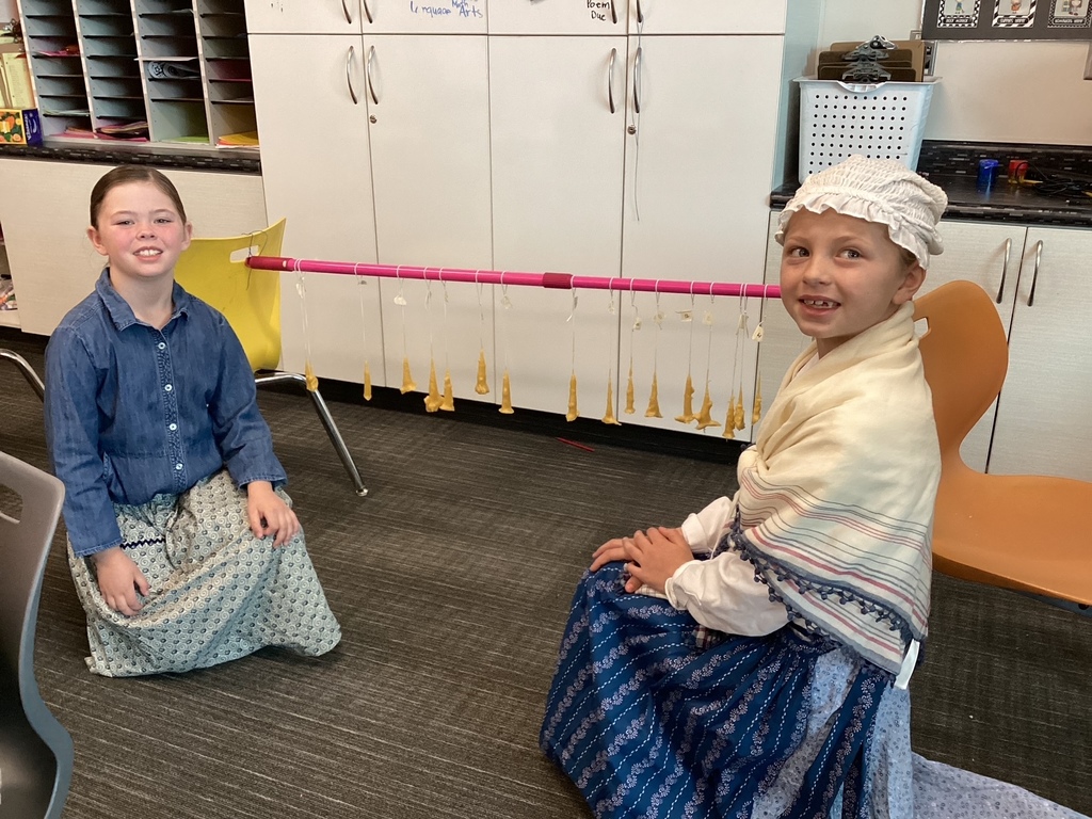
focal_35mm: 31
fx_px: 978
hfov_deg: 58.4
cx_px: 546
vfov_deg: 45.4
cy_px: 410
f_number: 2.4
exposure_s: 1/60
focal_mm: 3.3
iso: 200
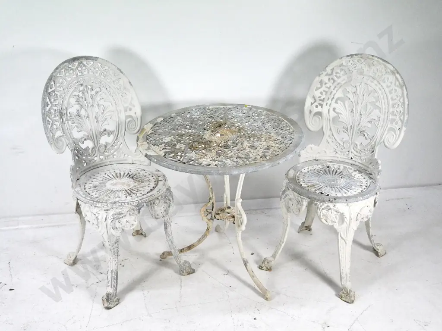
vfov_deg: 32.9
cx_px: 221
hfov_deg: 42.9
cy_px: 166
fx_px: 562
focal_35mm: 44
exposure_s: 1/1000
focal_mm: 22
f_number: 4.2
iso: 3200
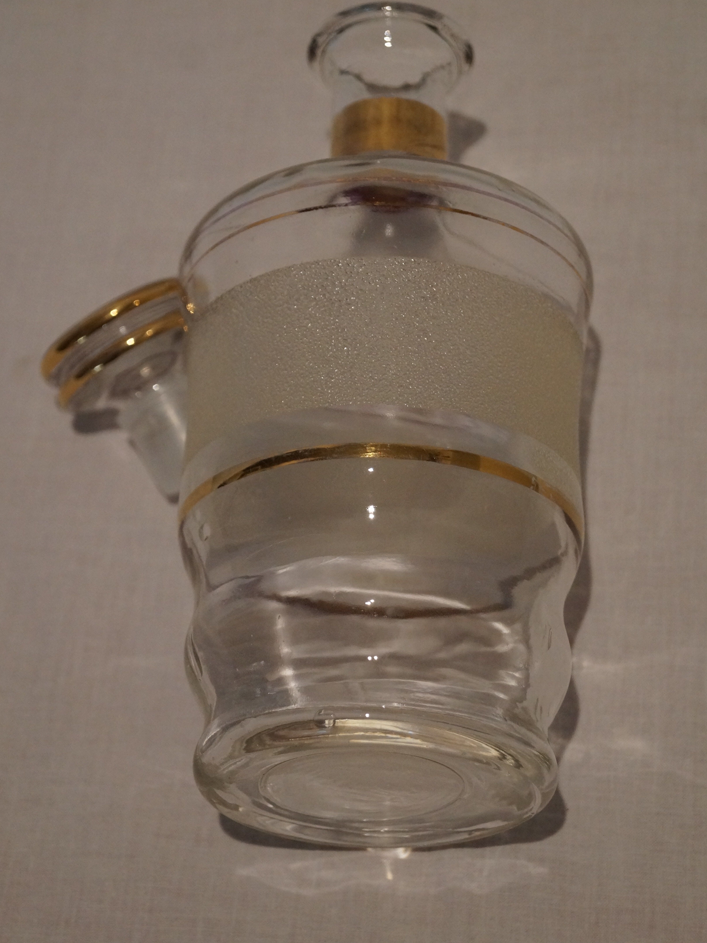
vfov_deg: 21.8
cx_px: 354
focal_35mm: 90
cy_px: 405
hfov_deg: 16.4
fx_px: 2451
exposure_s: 1/100
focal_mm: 55
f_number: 5.6
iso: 1600
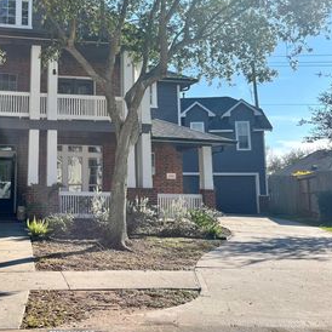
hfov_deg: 37.7
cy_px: 111
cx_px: 40
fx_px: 456
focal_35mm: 42
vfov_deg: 39.6
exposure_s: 1/1517
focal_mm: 5.1
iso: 50
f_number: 1.6
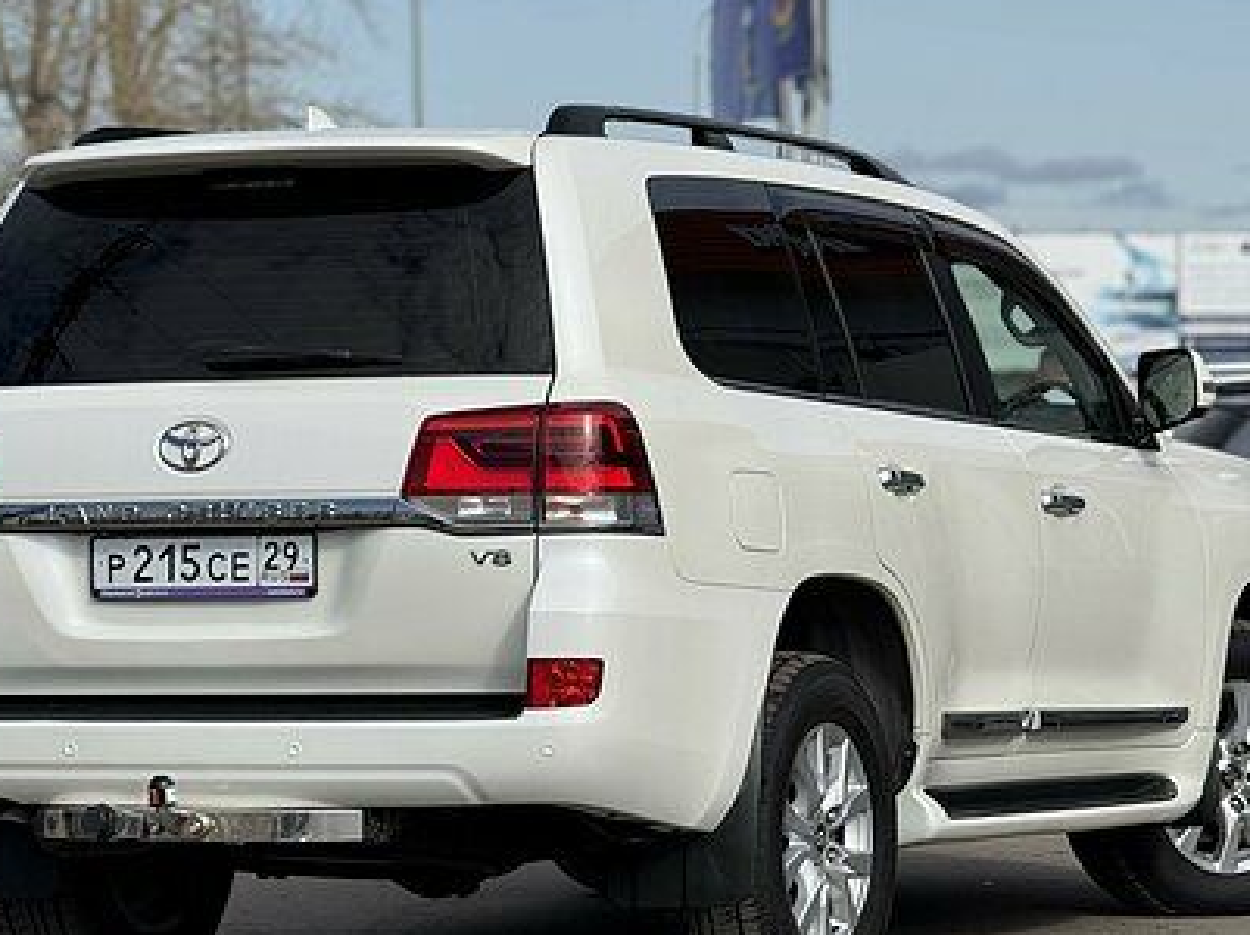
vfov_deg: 9.0
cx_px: 608
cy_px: 564
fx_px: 5917
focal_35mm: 164
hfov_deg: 12.1
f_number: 2.8
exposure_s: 1/2083
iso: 50
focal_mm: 15.66
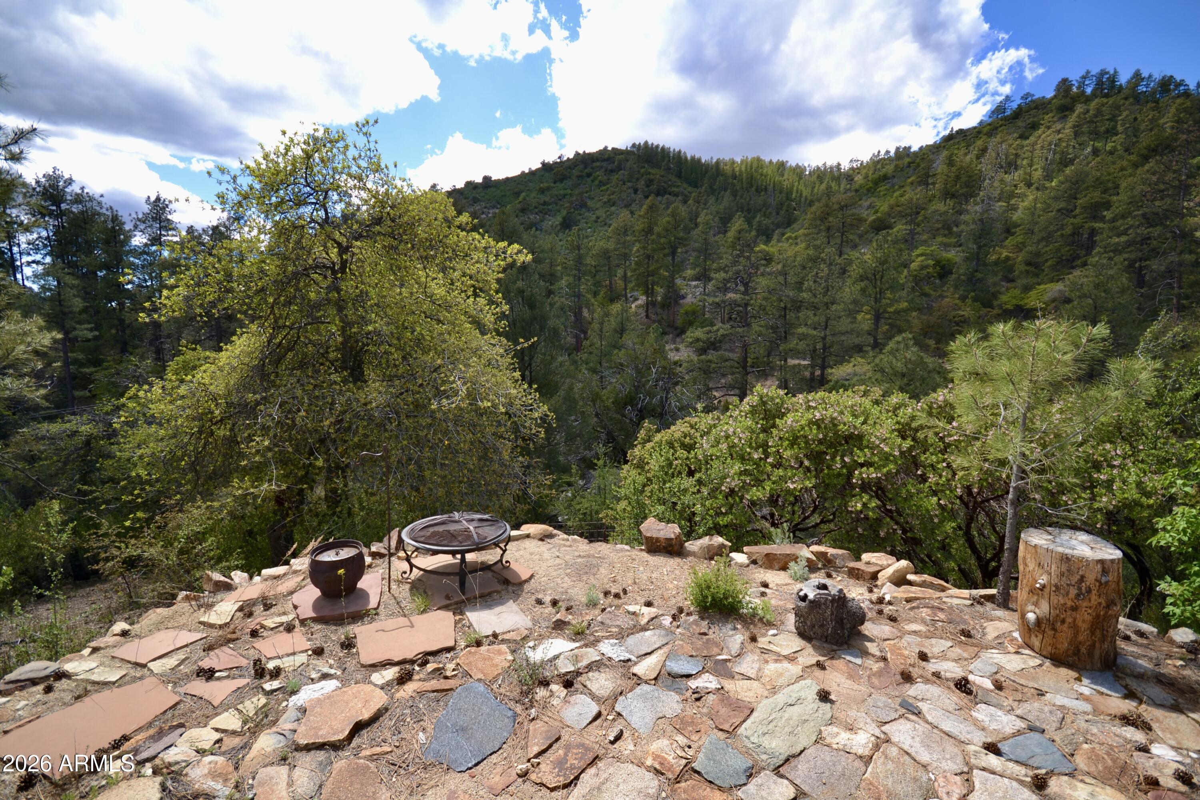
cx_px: 600
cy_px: 400
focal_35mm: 15
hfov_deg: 100.4
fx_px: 500
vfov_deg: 77.3
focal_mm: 10
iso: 100
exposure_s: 1/200
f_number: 6.3
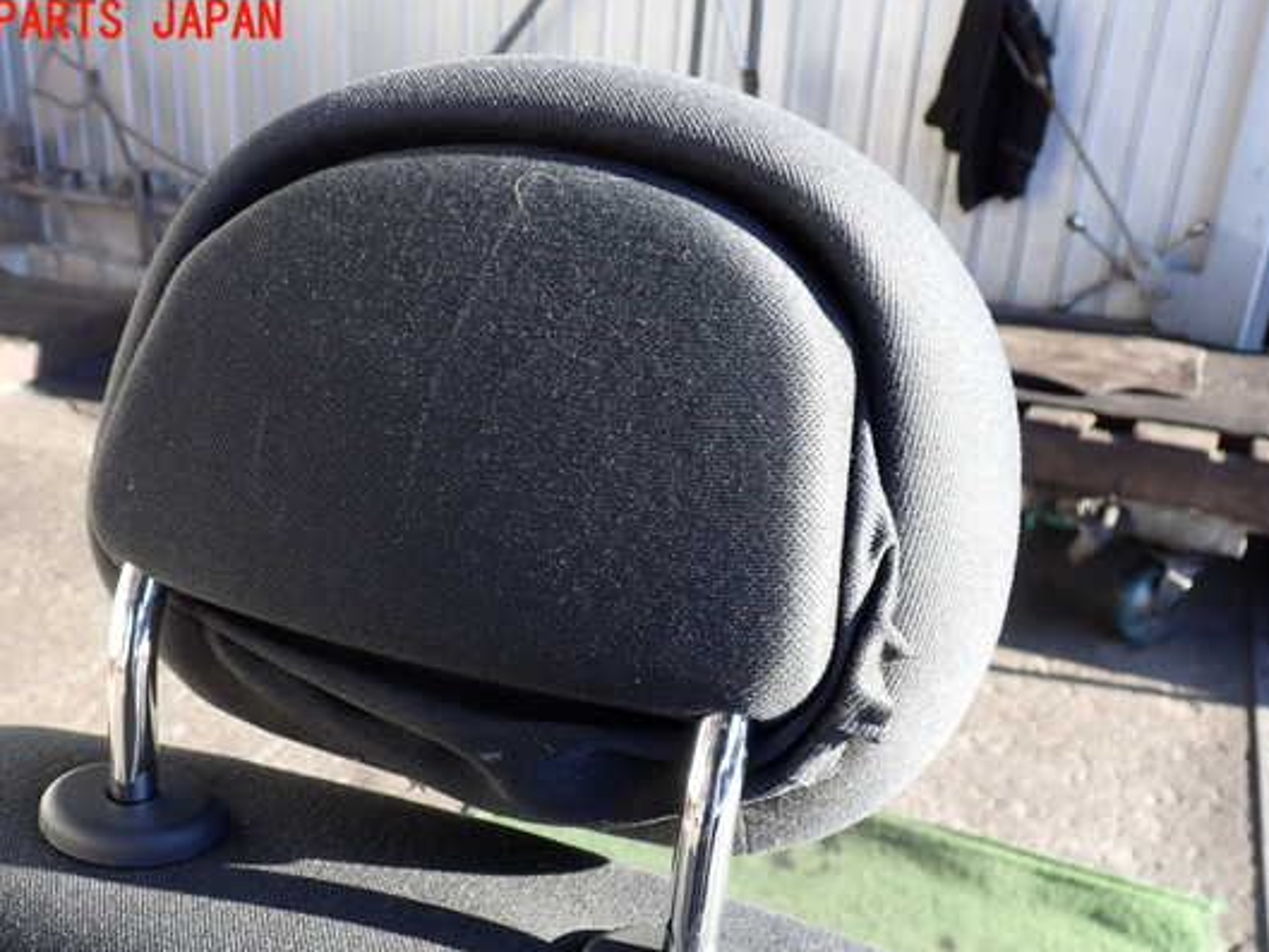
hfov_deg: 53.8
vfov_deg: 41.7
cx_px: 566
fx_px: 1247
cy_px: 532
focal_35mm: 34
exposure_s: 1/125
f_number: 3.2
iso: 100
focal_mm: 5.4
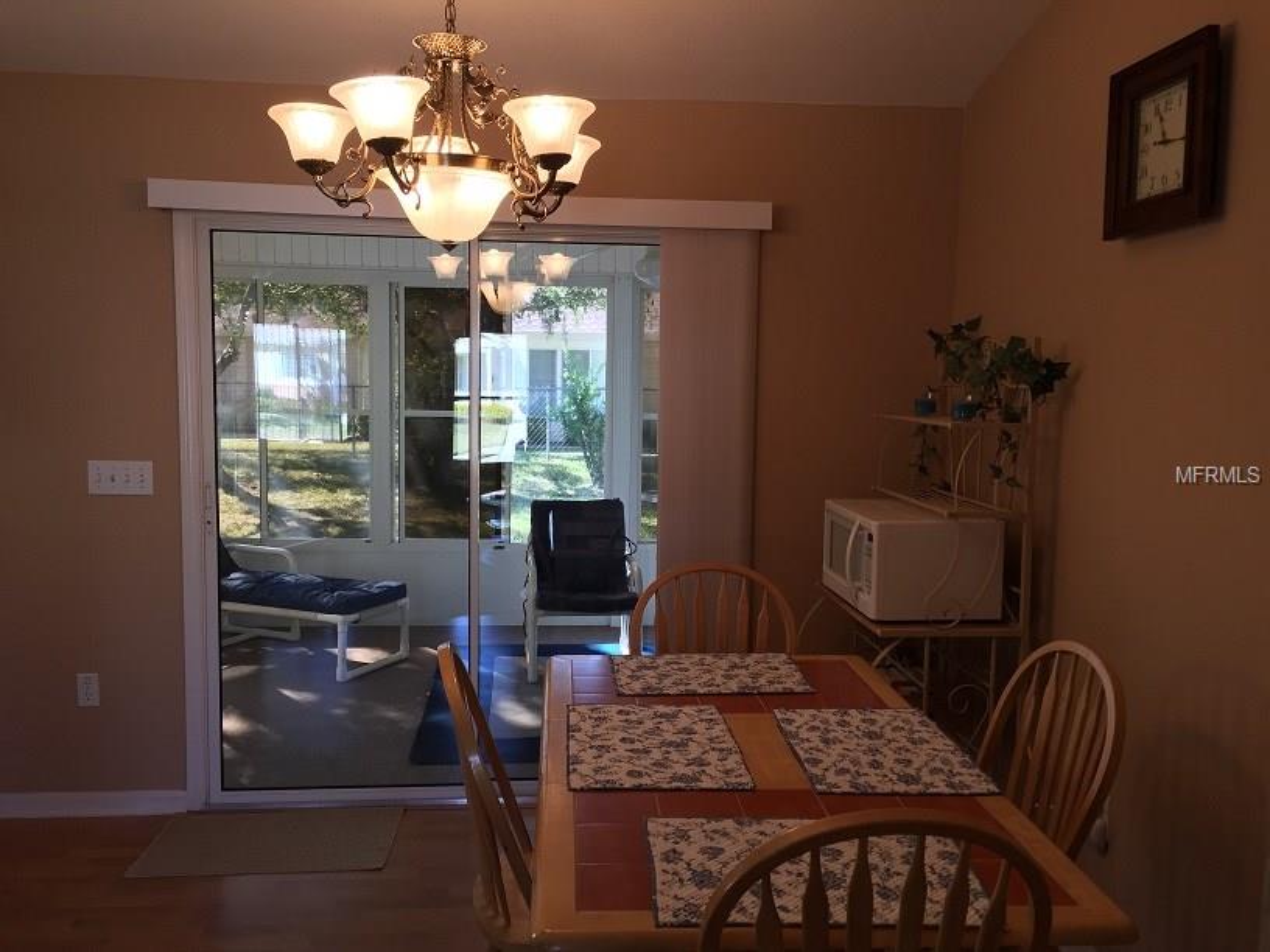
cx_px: 635
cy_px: 476
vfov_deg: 48.2
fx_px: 1064
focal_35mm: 29
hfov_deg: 61.7
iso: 40
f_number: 2.2
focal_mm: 4.15
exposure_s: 1/60
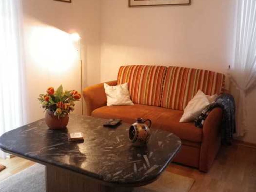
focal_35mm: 34
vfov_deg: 41.8
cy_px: 90
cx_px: 125
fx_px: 251
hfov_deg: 54.0
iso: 800
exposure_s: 1/25
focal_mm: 5.05
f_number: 3.5
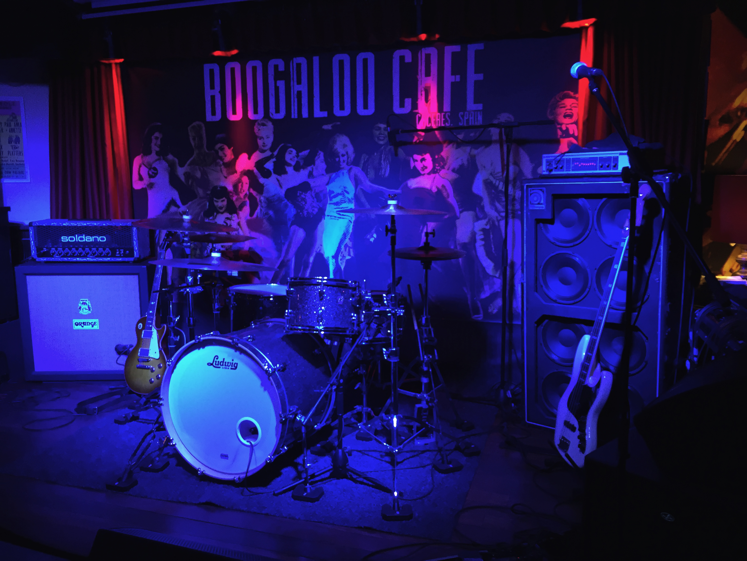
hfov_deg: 61.7
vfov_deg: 48.2
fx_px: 626
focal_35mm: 29
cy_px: 280
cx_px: 374
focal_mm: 4.15
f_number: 2.2
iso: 50
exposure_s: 1/33
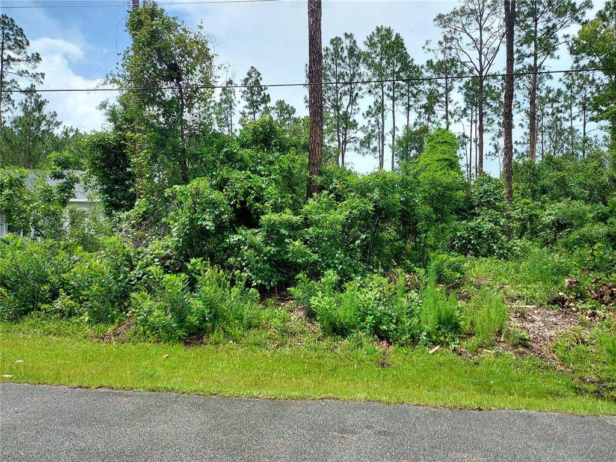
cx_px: 308
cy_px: 231
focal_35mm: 25
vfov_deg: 54.9
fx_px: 445
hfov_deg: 69.4
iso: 50
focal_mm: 4.6
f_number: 2
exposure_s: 1/933
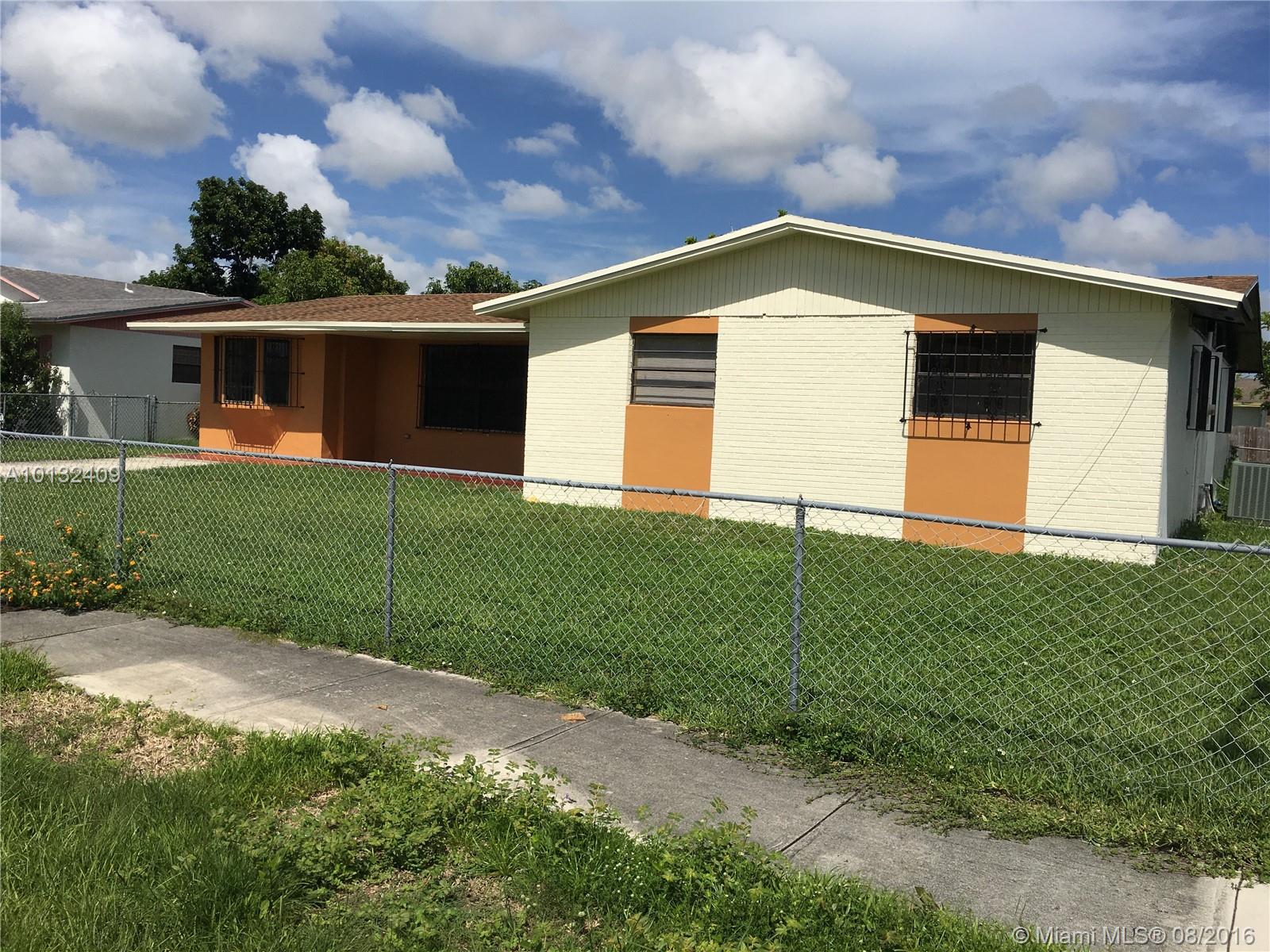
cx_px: 635
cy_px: 476
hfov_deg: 61.7
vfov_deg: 48.2
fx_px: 1064
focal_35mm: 29
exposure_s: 1/4049
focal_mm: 4.15
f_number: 2.2
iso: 25
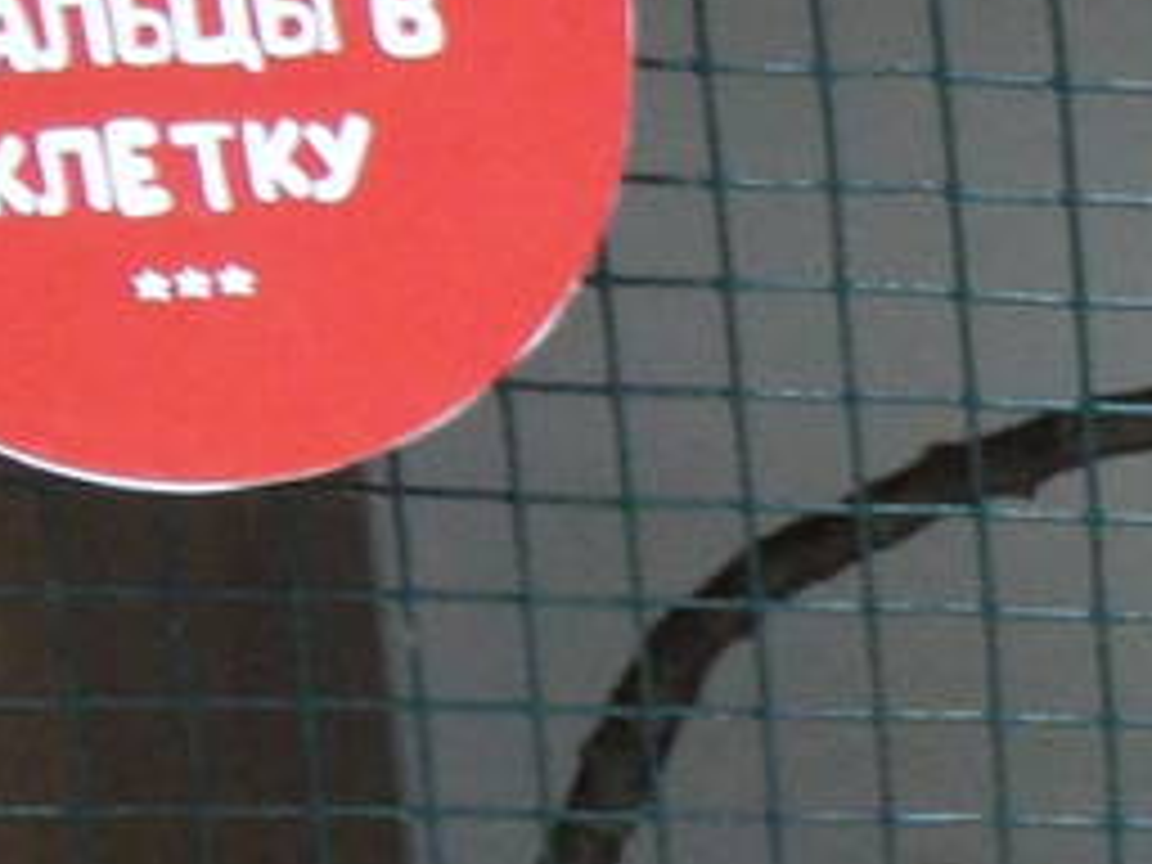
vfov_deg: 7.4
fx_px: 6656
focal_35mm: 200
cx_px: 2781
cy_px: 1116
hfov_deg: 8.9
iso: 200
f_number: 3.4
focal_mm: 5.3
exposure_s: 1/6
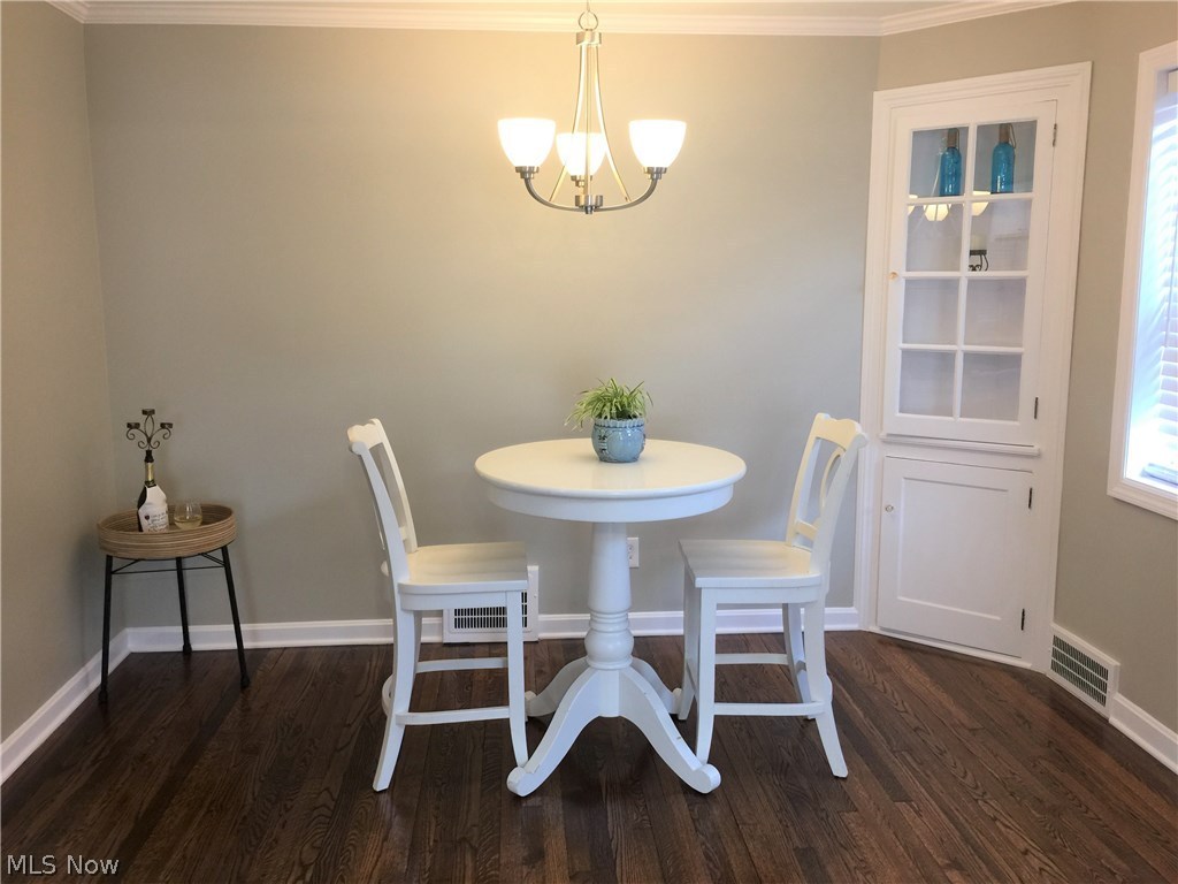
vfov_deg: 48.2
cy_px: 442
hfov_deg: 61.7
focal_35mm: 29
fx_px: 987
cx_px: 589
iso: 32
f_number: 2.2
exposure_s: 1/15
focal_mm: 4.15
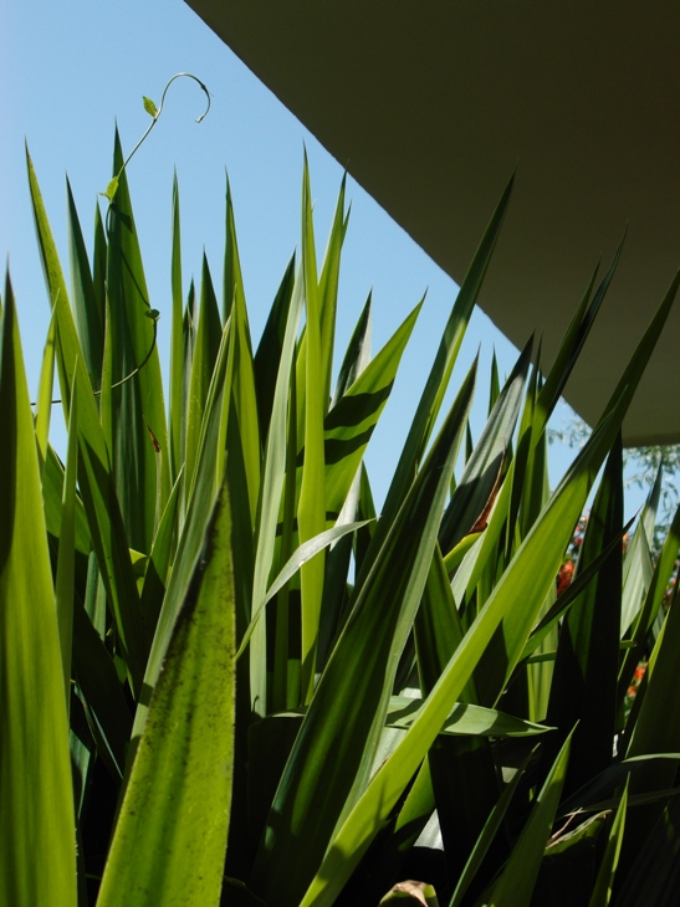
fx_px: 2044
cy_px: 454
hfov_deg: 18.9
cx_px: 340
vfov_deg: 25.0
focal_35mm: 78
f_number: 4.2
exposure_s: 1/750
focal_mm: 13.9
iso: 100
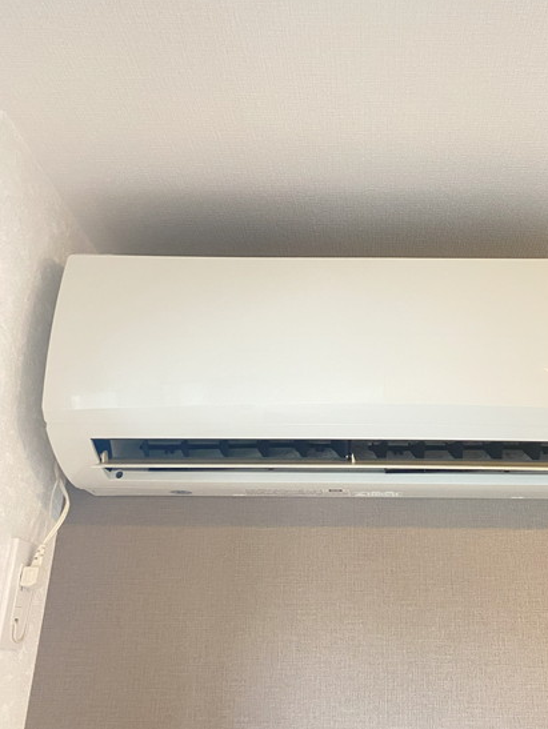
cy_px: 312
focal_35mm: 38
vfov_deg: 48.8
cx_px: 379
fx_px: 801
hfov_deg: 37.2
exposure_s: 1/50
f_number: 1.8
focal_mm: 4.25
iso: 320
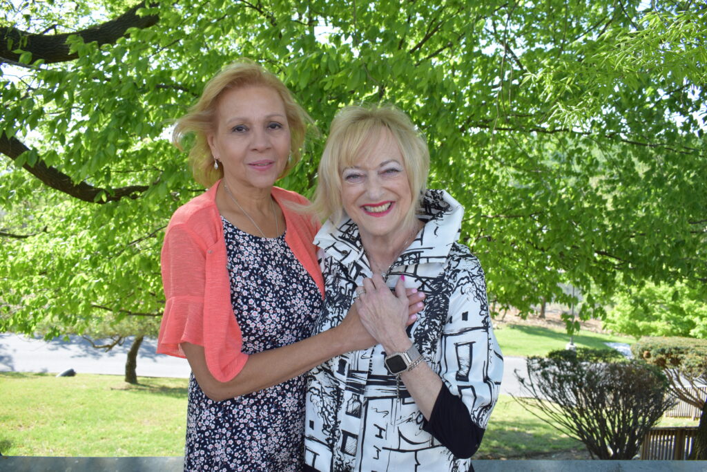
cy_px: 236
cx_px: 354
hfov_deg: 61.9
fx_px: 589
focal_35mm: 30
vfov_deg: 43.6
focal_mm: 20
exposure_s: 1/250
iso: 320
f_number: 8
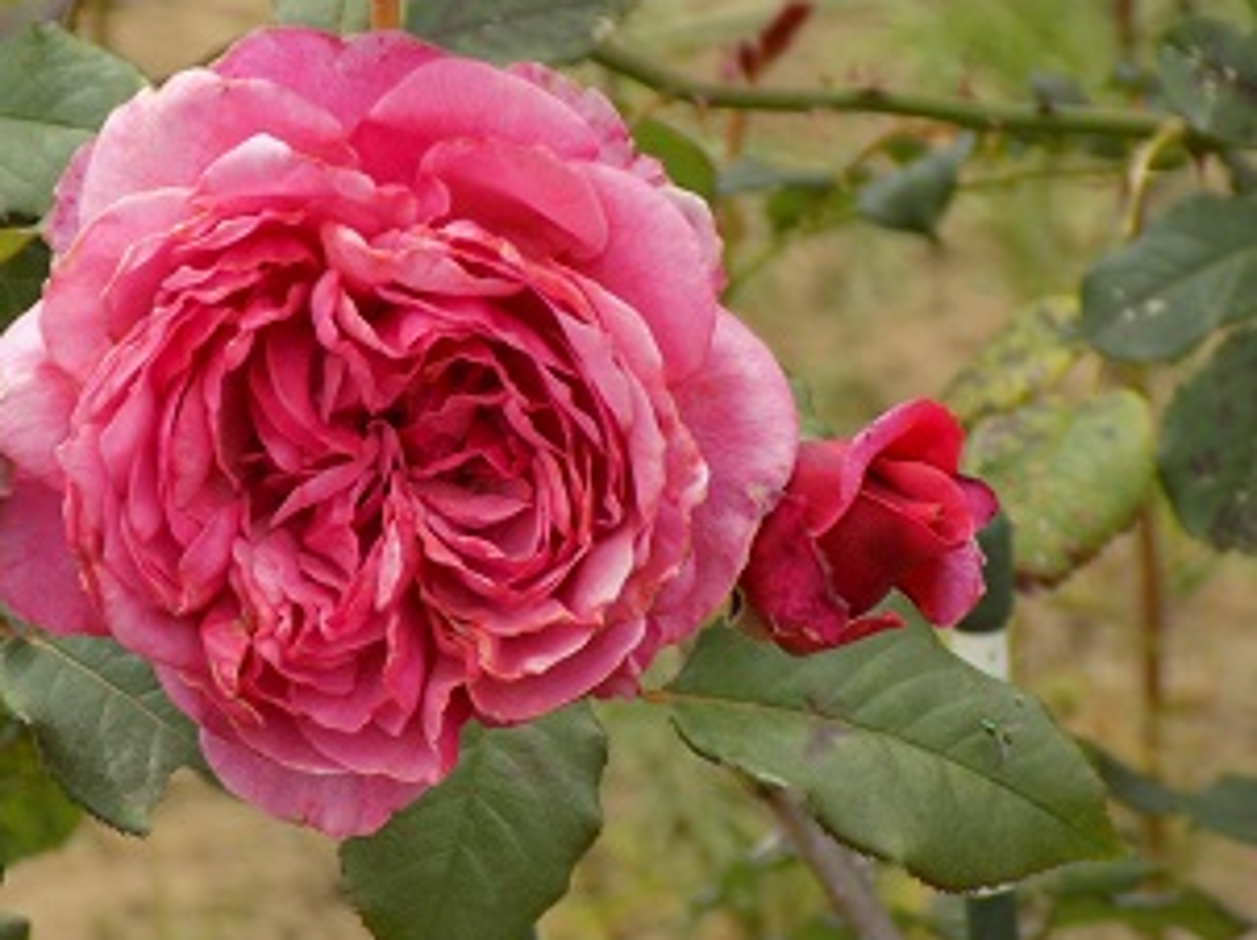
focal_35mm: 302
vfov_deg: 4.9
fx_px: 10958
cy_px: 345
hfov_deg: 6.6
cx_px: 491
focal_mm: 33.7
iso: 80
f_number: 5.4
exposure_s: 1/200
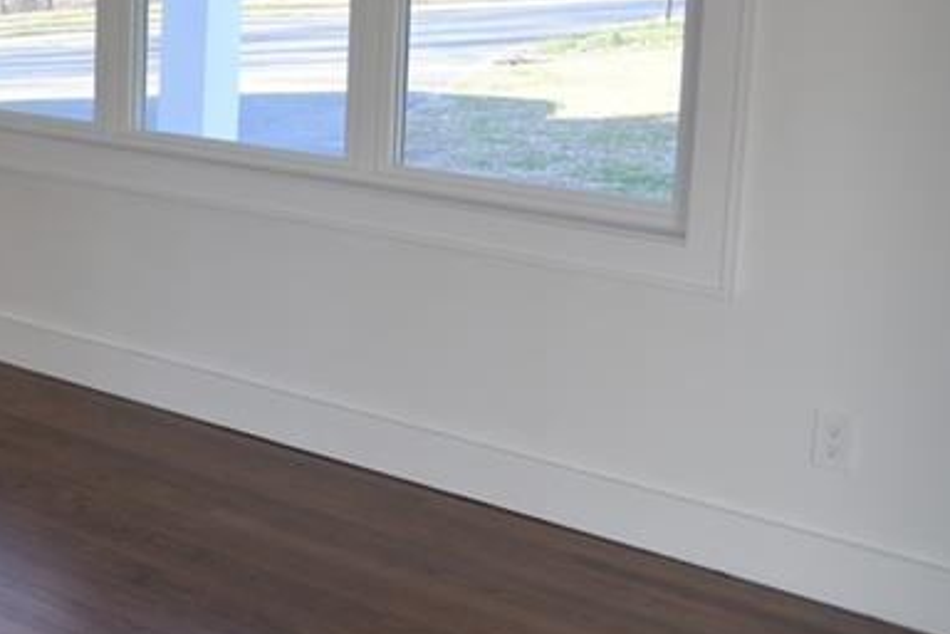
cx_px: -285
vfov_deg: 20.9
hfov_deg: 26.6
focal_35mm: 64
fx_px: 1689
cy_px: 85
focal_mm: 24
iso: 400
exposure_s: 1/60
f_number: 4
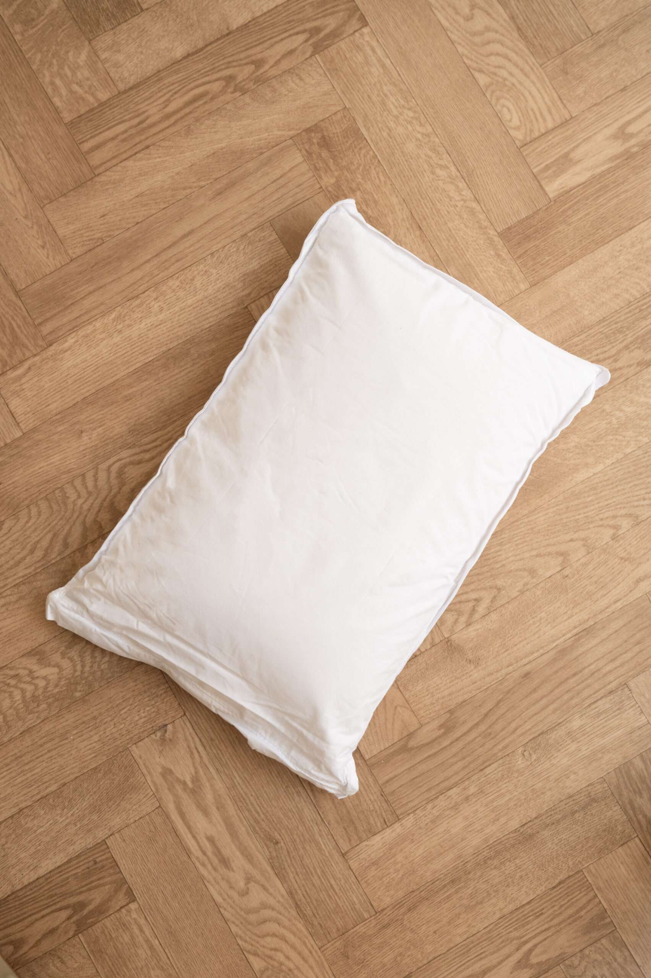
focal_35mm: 37
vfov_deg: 51.9
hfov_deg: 35.9
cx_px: 326
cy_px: 489
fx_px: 1005
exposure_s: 1/125
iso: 640
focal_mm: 37
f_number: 5.6
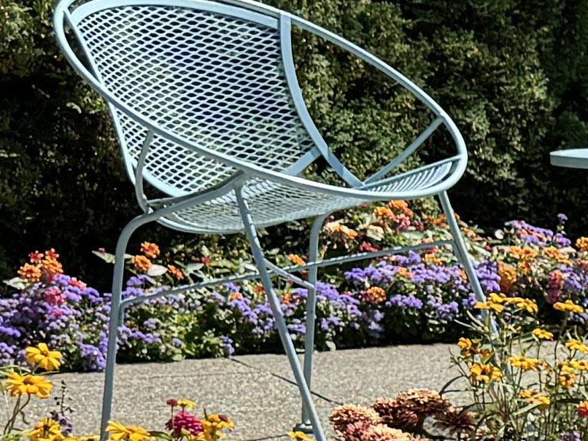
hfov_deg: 9.3
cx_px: 1760
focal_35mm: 170
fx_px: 2889
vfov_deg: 8.4
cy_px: 757
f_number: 1.78
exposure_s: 1/3597
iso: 80
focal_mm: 6.76
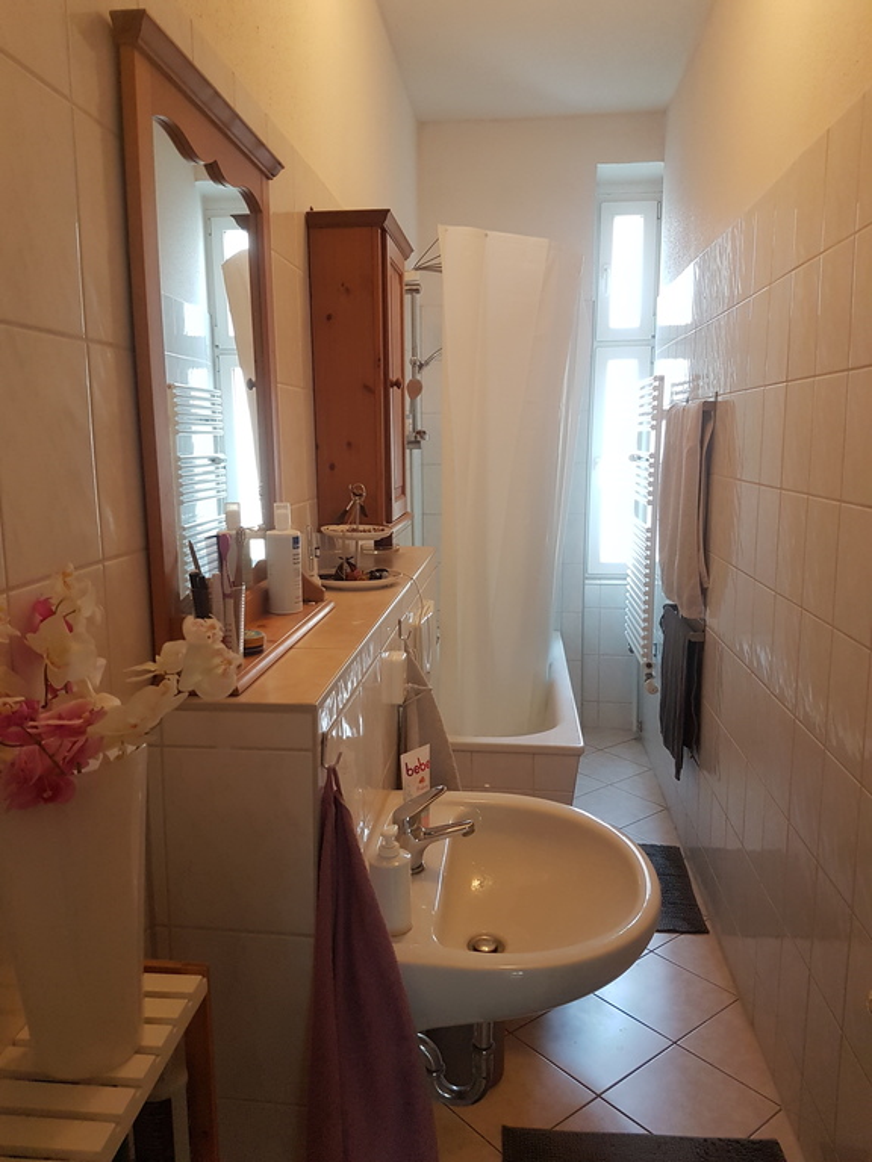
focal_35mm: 26
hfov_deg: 53.1
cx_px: 436
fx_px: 873
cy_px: 581
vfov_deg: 67.3
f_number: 1.7
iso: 200
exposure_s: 1/50
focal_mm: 4.2
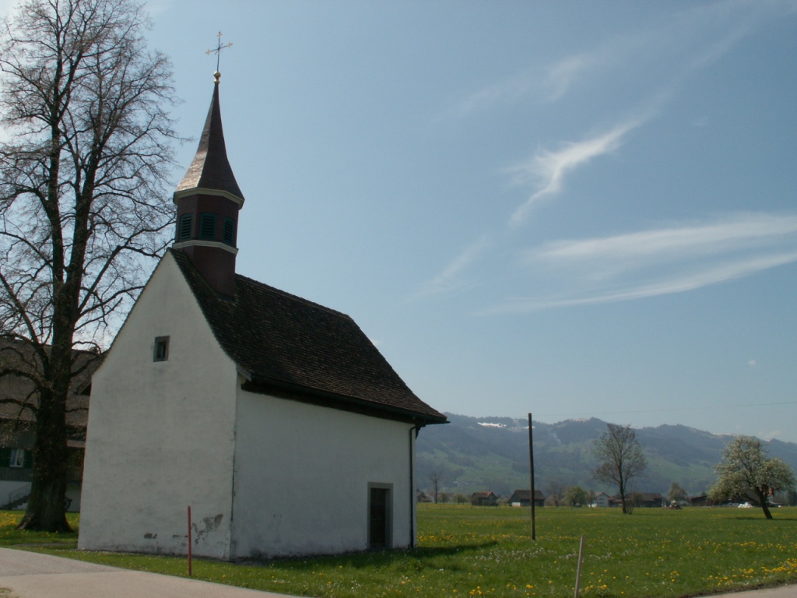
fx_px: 806
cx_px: 398
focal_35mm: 35
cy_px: 299
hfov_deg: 52.6
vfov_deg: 40.7
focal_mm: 5.86
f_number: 8
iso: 50
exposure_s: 1/250
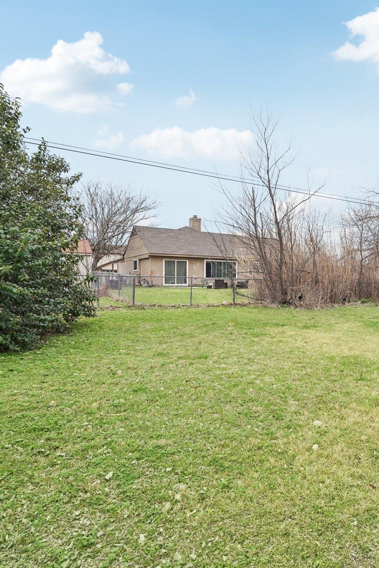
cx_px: 357
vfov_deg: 78.6
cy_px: 281
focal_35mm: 22
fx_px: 347
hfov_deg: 49.4
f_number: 8
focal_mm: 14
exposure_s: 1/320
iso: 400
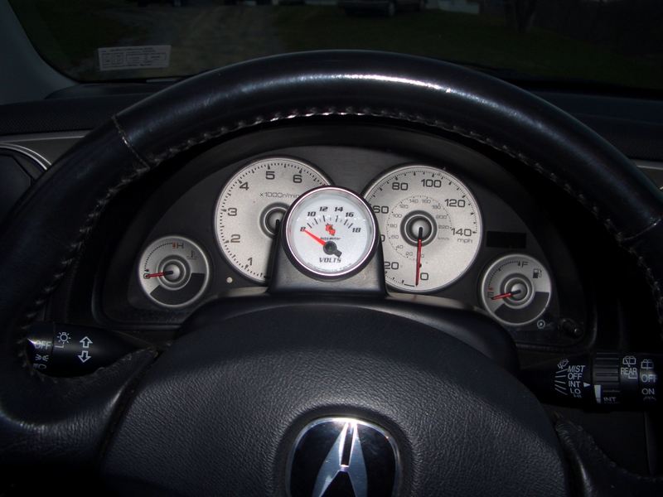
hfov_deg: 52.6
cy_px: 248
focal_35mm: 35
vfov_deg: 40.7
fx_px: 670
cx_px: 332
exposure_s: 1/60
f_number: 2.6
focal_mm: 5.8
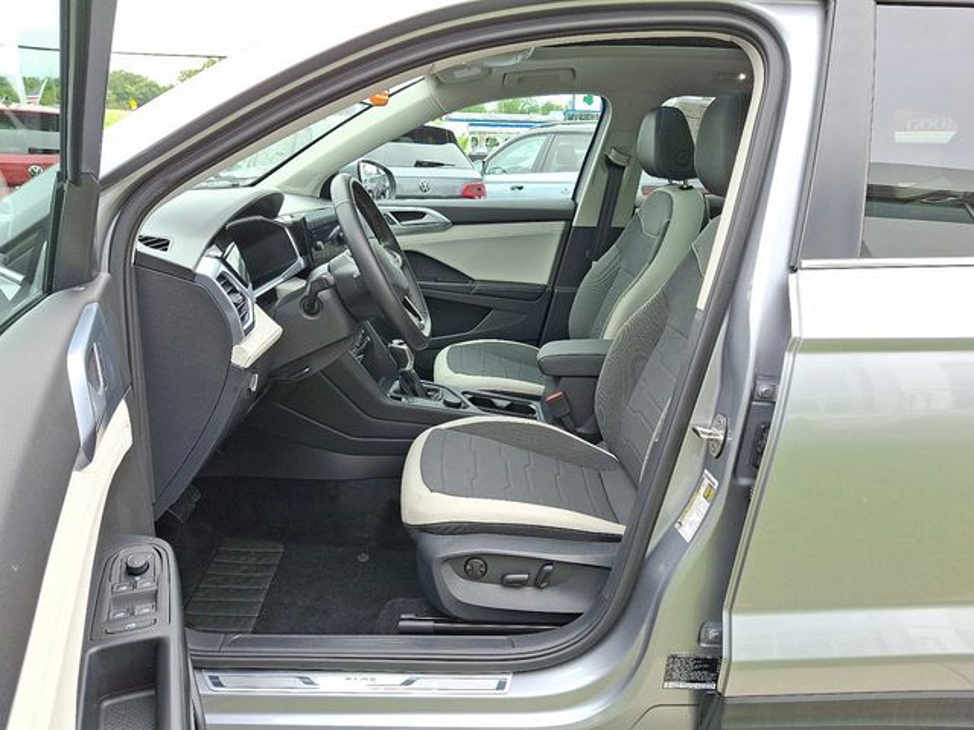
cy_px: 365
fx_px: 703
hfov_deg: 69.4
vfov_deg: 54.9
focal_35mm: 25
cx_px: 487
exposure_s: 1/120
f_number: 1.8
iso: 25
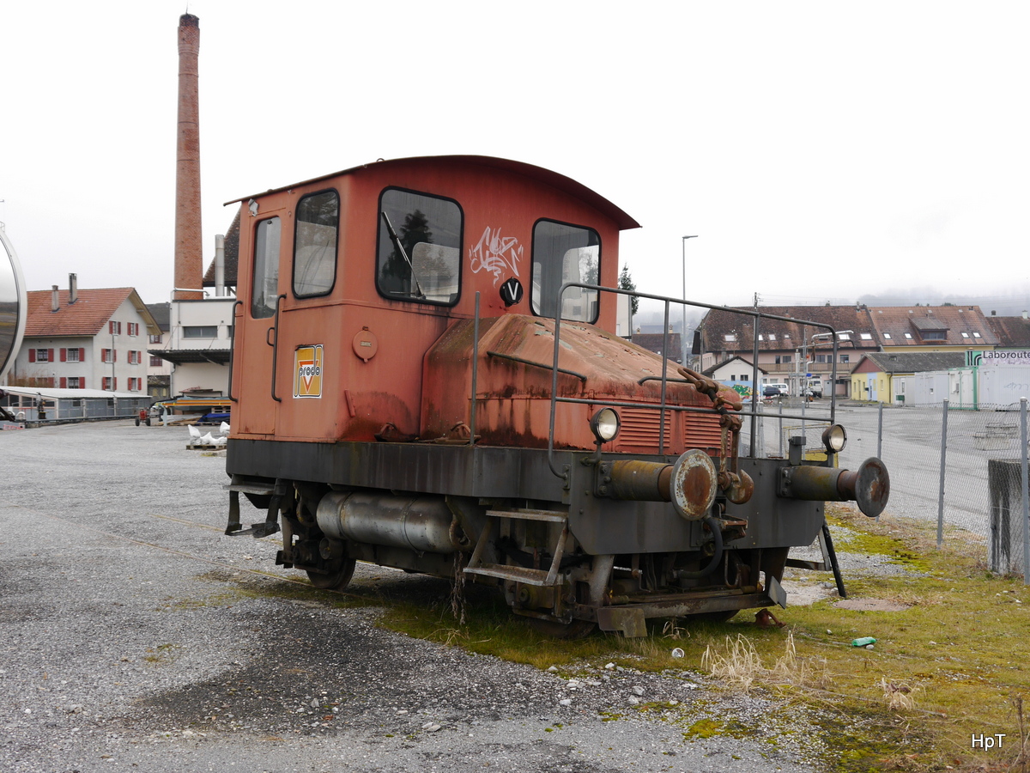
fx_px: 1190
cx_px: 515
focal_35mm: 40
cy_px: 386
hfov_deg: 46.8
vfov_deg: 36.0
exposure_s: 1/200
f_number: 5.6
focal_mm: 20
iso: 160
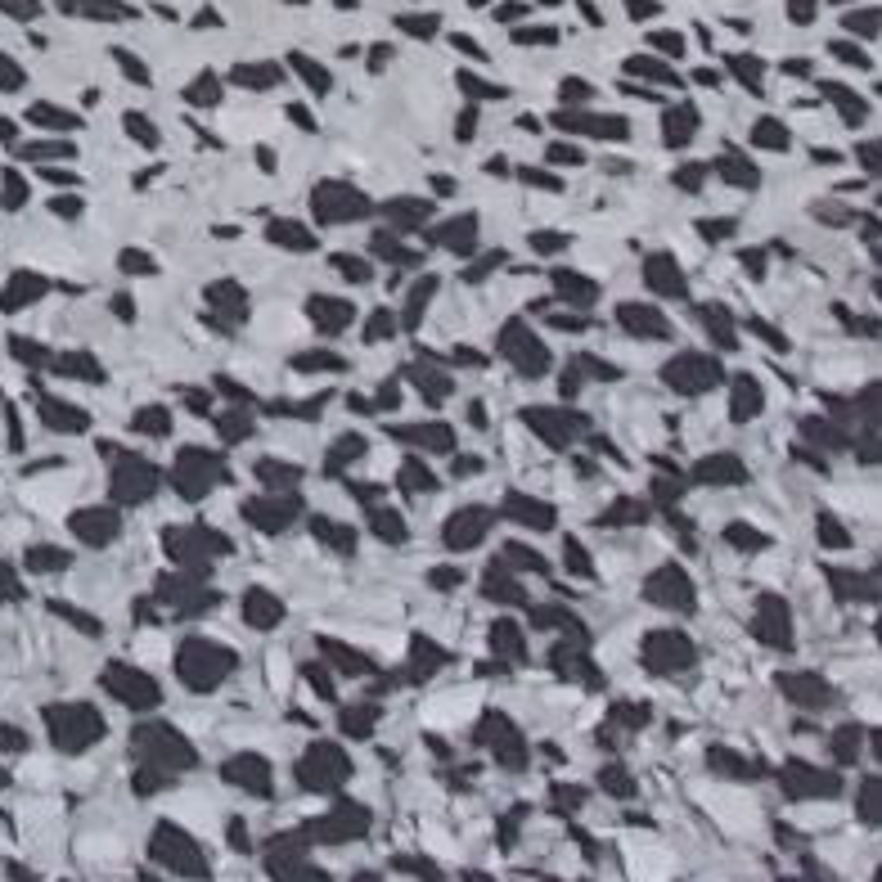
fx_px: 5419
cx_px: -1328
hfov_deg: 8.4
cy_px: -1521
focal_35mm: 188
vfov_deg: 8.2
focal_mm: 4.6
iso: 80
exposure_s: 1/100
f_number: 3.2
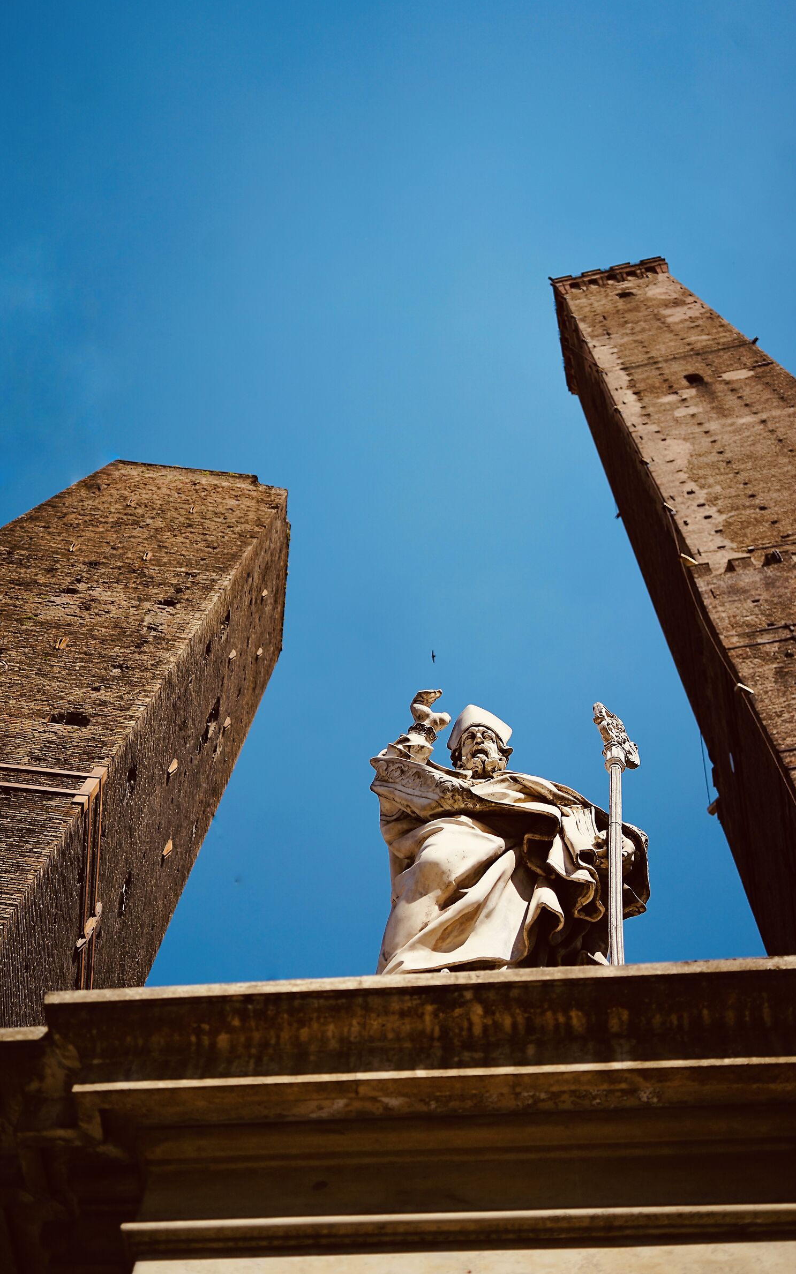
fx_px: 1250
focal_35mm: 36
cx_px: 368
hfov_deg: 35.3
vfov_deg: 54.0
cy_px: 632
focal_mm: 35
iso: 100
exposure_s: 1/2500
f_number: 2.8
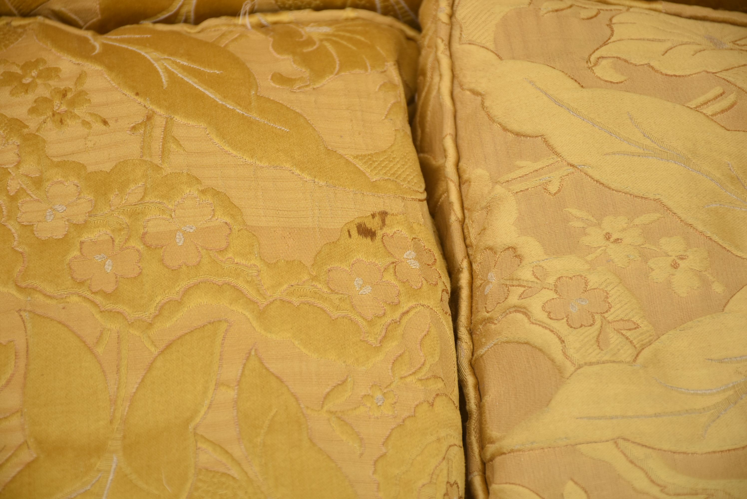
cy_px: 250
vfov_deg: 8.2
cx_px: 374
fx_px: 3489
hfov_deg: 12.2
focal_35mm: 168
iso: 200
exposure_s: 1/125
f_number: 7.1
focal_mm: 112
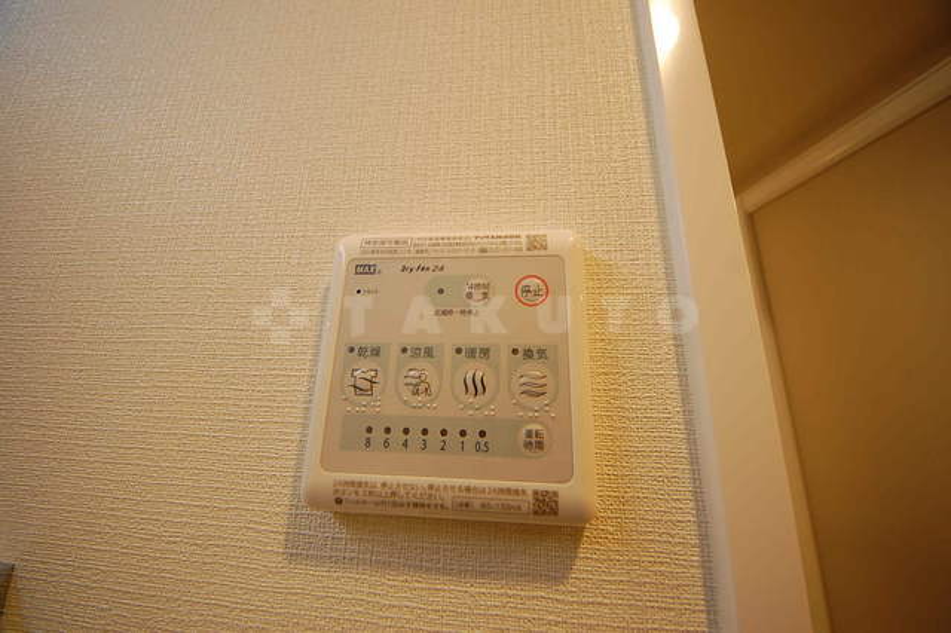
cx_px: 476
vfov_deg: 89.9
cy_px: 316
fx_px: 317
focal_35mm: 12
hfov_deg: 112.6
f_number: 4.5
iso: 200
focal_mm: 8
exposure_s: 1/20
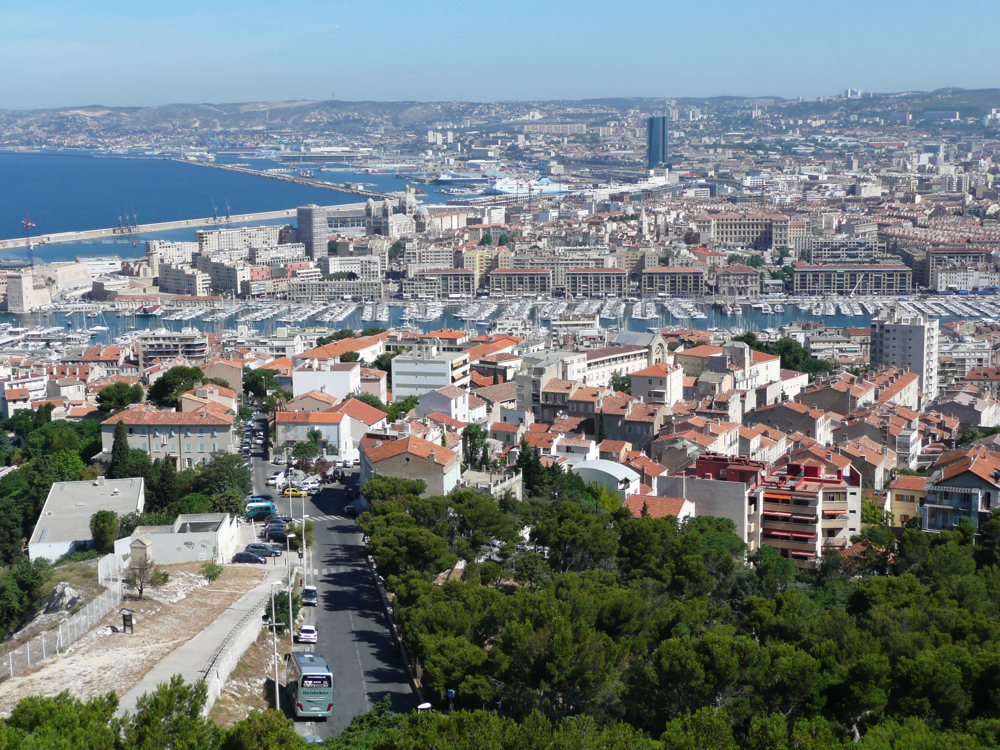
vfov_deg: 29.1
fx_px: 1444
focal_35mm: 50
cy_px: 375
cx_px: 500
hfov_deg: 38.2
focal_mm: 8.2
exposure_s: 1/800
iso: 100
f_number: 4.2
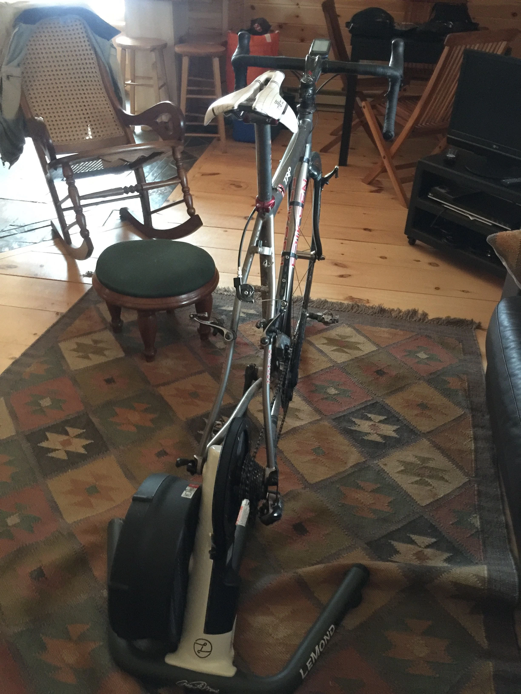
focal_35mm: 29
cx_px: 260
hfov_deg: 48.2
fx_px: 582
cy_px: 347
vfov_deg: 61.7
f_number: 2.2
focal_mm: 4.15
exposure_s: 1/4
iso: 250
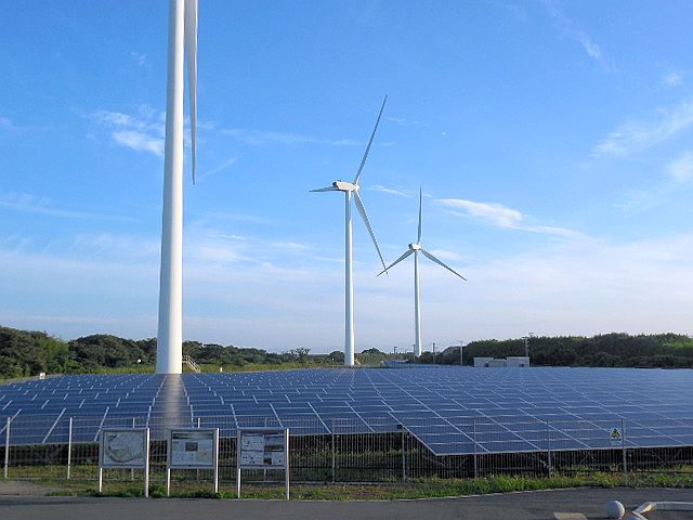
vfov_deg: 40.7
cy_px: 260
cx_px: 346
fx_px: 701
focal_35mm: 35
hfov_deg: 52.6
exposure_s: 1/640
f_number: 3.7
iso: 125
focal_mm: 6.3
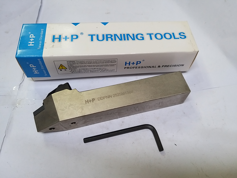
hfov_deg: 65.3
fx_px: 185
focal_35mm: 27
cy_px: 89
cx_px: 118
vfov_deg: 51.4
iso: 160
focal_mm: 3.93
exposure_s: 1/60
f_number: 1.7
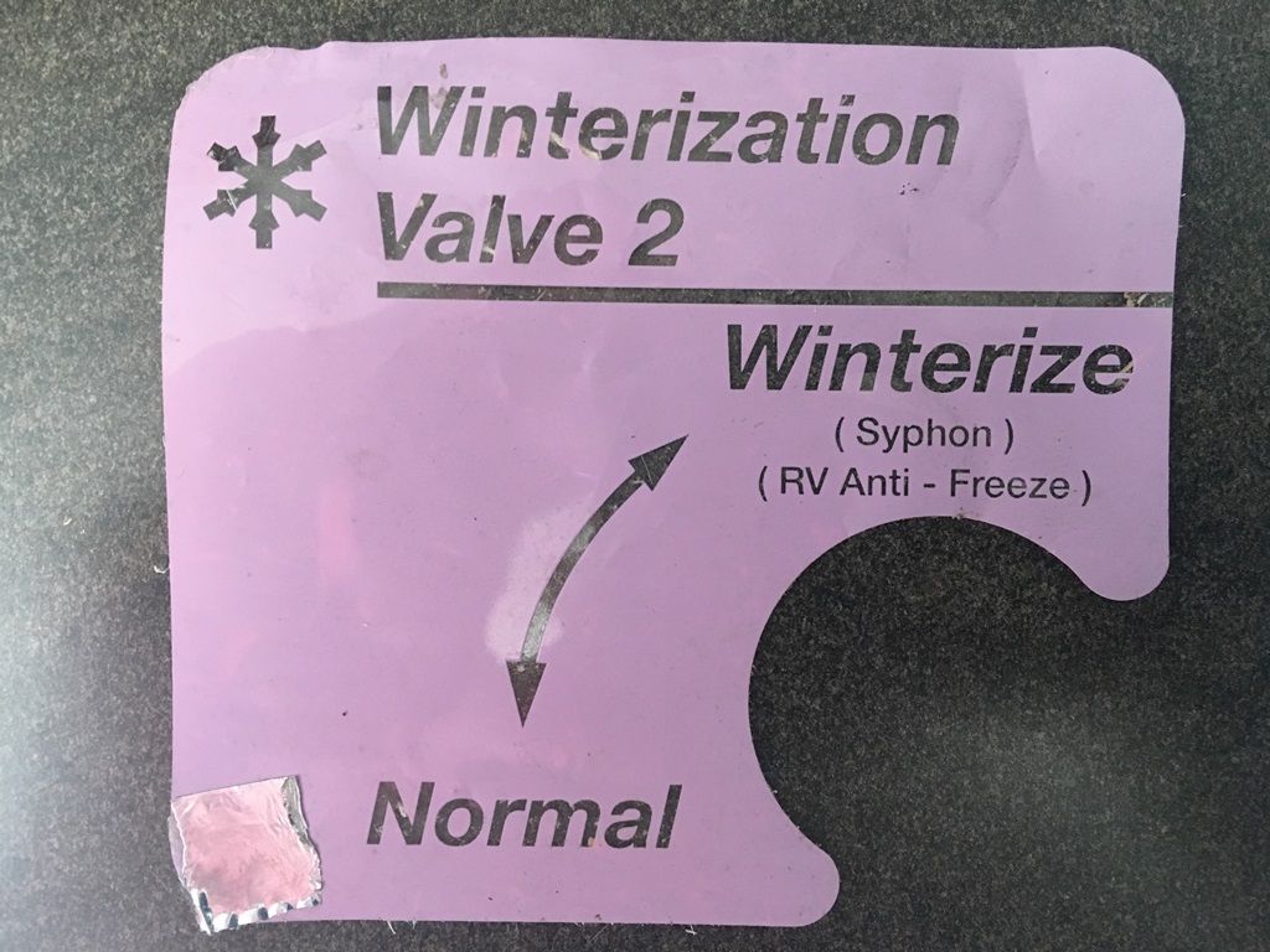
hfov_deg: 61.7
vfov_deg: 48.2
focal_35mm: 29
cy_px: 476
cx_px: 635
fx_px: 1064
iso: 160
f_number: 2.2
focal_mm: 4.15
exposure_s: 1/30
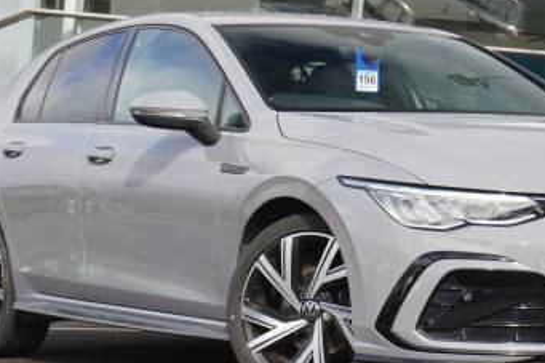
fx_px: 1830
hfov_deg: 16.9
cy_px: 144
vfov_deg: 11.3
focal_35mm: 121
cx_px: 377
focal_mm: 43
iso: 100
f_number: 5.6
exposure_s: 1/160
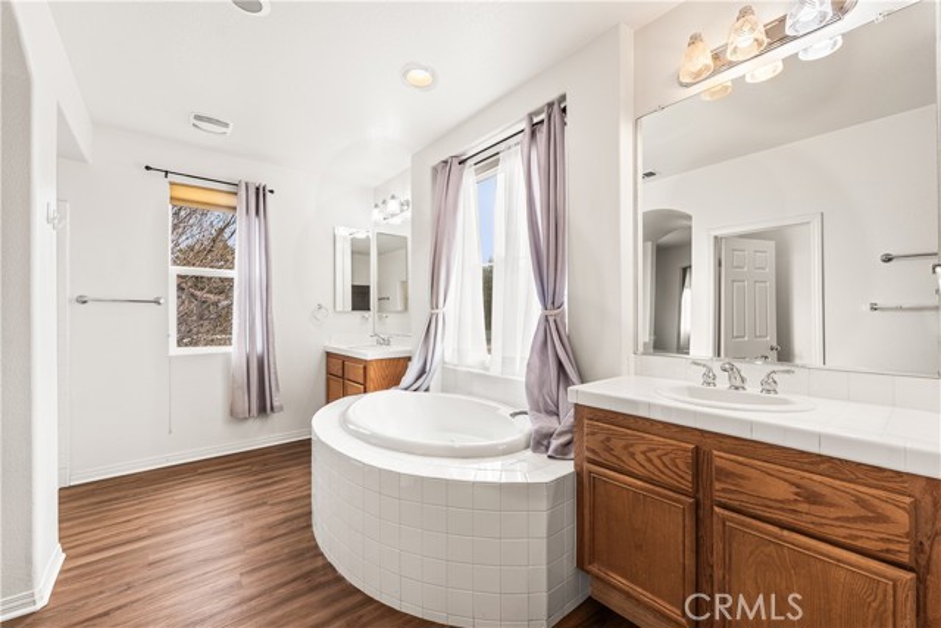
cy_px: 314
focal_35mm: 14
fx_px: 366
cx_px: 470
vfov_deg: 81.2
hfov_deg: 104.2
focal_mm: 14
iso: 320
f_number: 7.1
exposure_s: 1/5
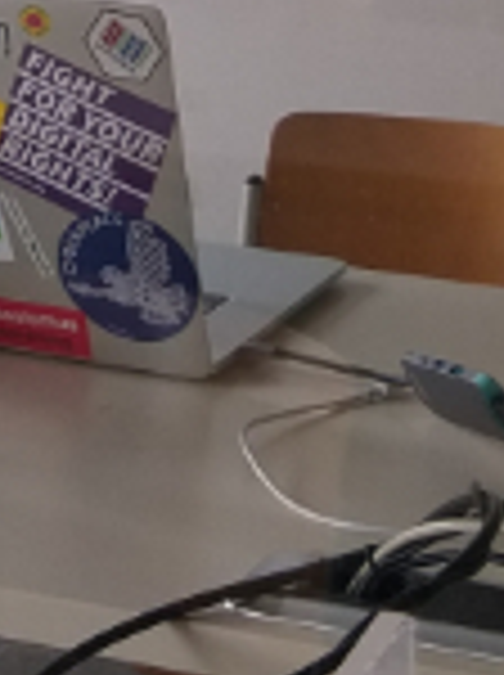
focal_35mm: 139
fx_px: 2706
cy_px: -356
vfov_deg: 13.4
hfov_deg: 10.6
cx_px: 14
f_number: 1.7
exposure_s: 1/50
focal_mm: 3.9
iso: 64
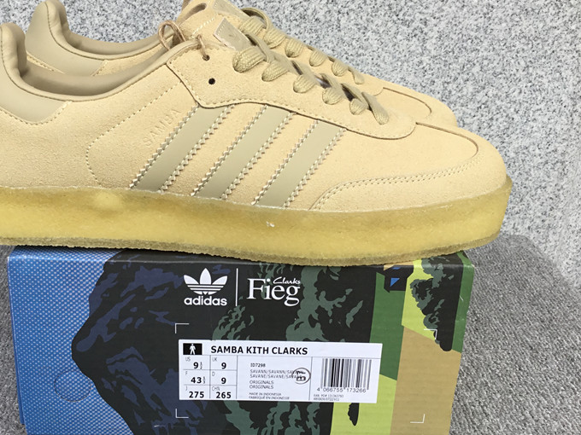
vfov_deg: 35.1
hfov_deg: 45.6
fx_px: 688
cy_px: 220
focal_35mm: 41
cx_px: 241
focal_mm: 3.3
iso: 25
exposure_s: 1/141
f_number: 2.4
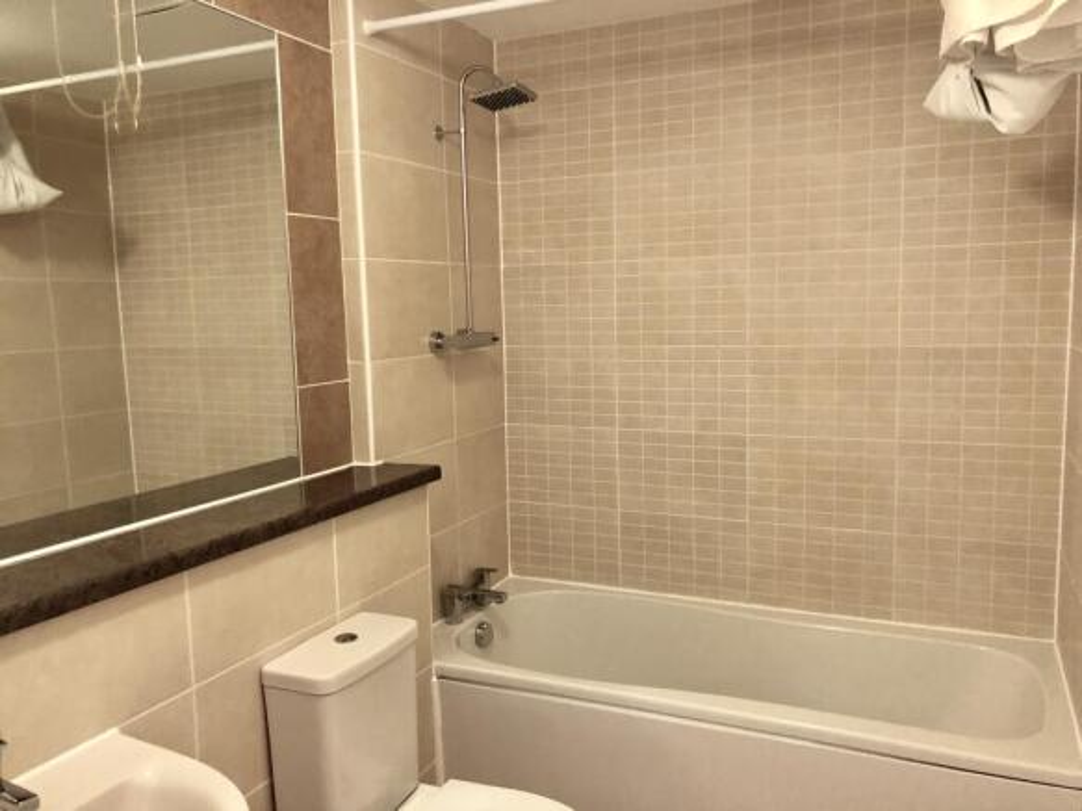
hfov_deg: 63.5
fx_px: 875
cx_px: 541
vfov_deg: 49.7
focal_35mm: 28
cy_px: 406
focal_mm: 4
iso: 100
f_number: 1.8
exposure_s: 1/13
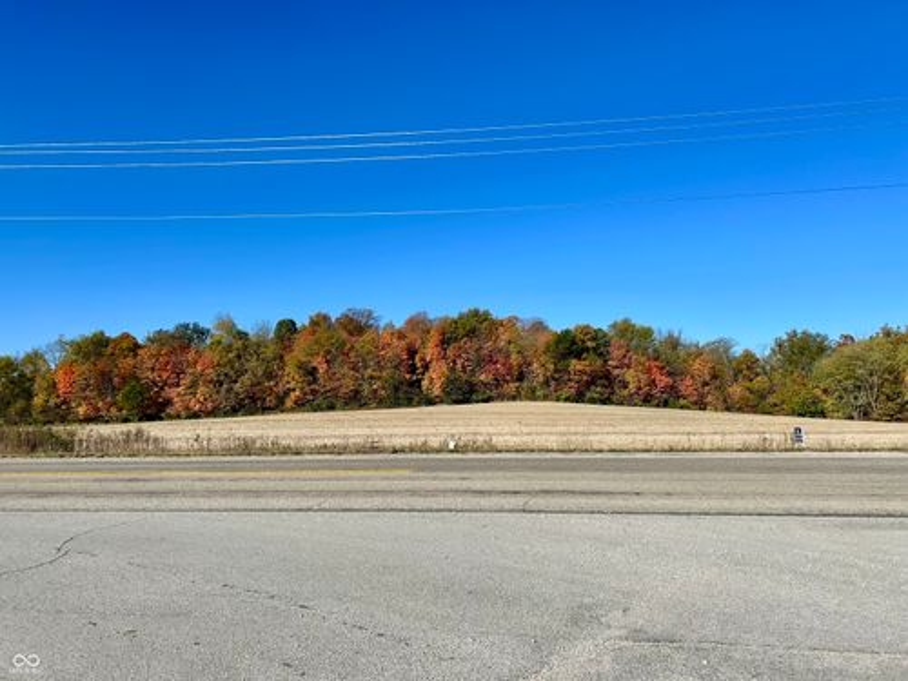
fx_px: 682
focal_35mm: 26
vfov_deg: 53.1
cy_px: 340
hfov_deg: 67.3
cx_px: 454
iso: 50
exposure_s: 1/5319
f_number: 1.5
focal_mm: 5.7
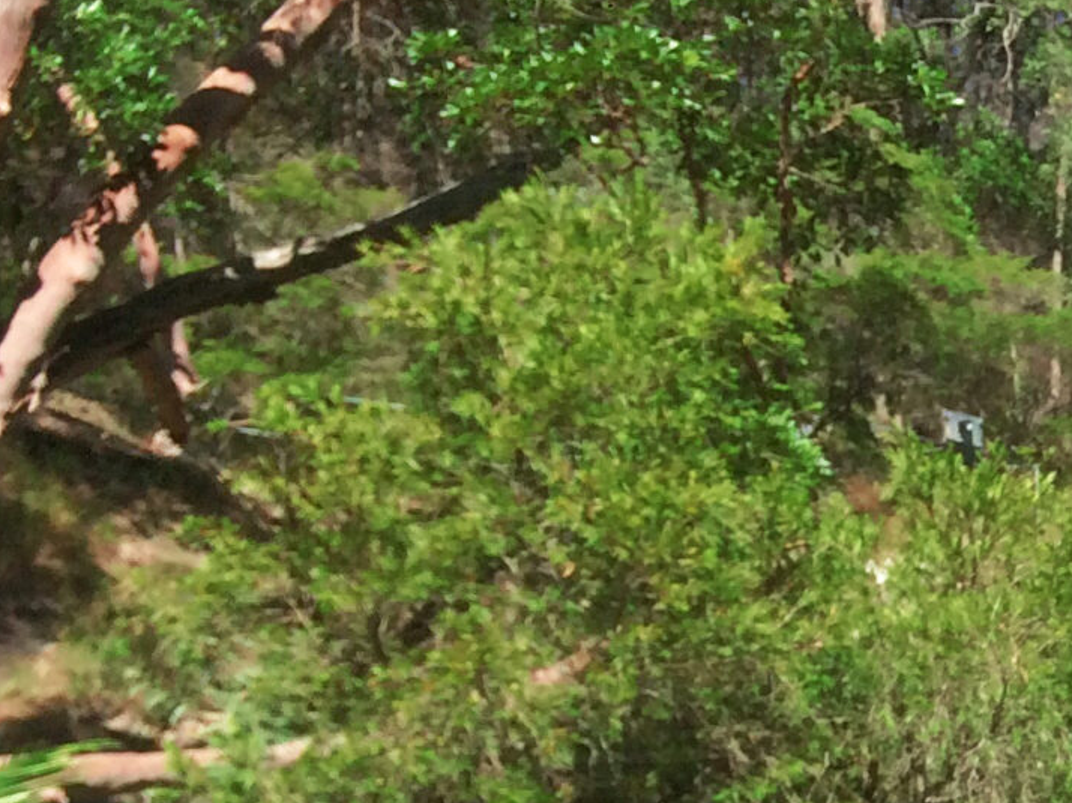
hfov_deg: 16.3
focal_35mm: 104
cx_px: 1857
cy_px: 1240
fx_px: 3220
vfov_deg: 13.3
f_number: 2.2
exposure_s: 1/1244
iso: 32
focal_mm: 4.15
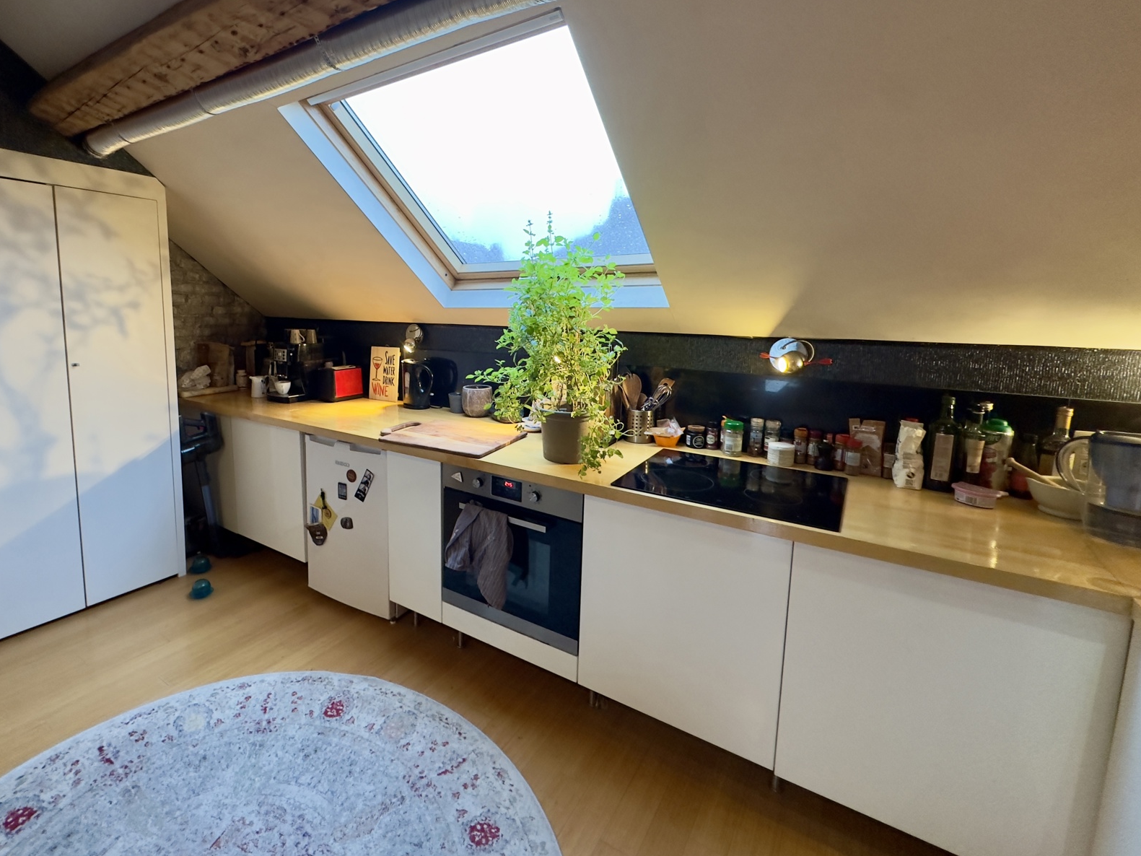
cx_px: 477
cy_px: 373
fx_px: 560
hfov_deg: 90.2
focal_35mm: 17
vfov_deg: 74.4
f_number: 2.2
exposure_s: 1/50
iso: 200
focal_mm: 2.22
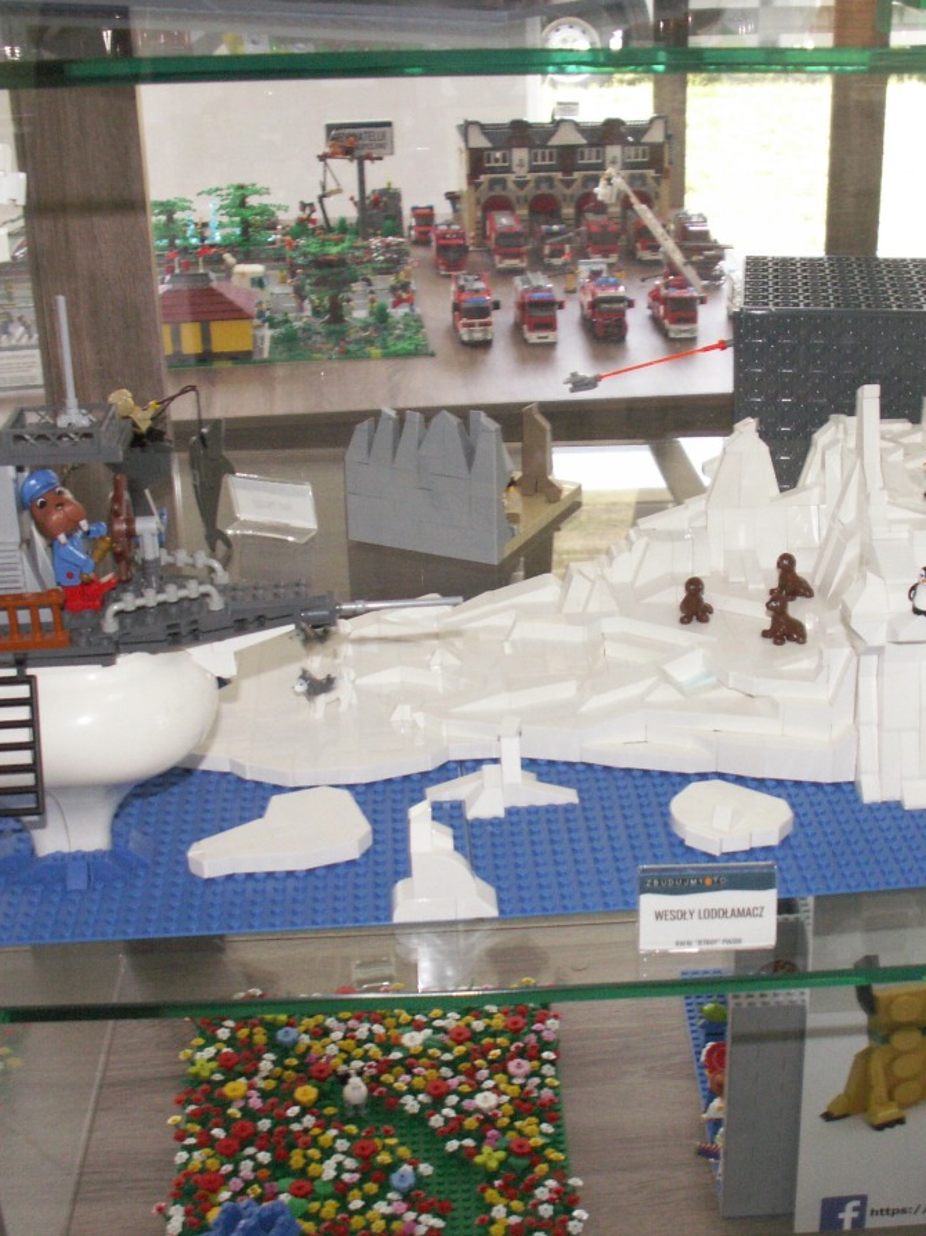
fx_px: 1677
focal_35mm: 47
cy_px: 617
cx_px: 582
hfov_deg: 30.7
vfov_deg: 40.4
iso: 160
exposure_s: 1/125
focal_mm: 5.86
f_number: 2.8
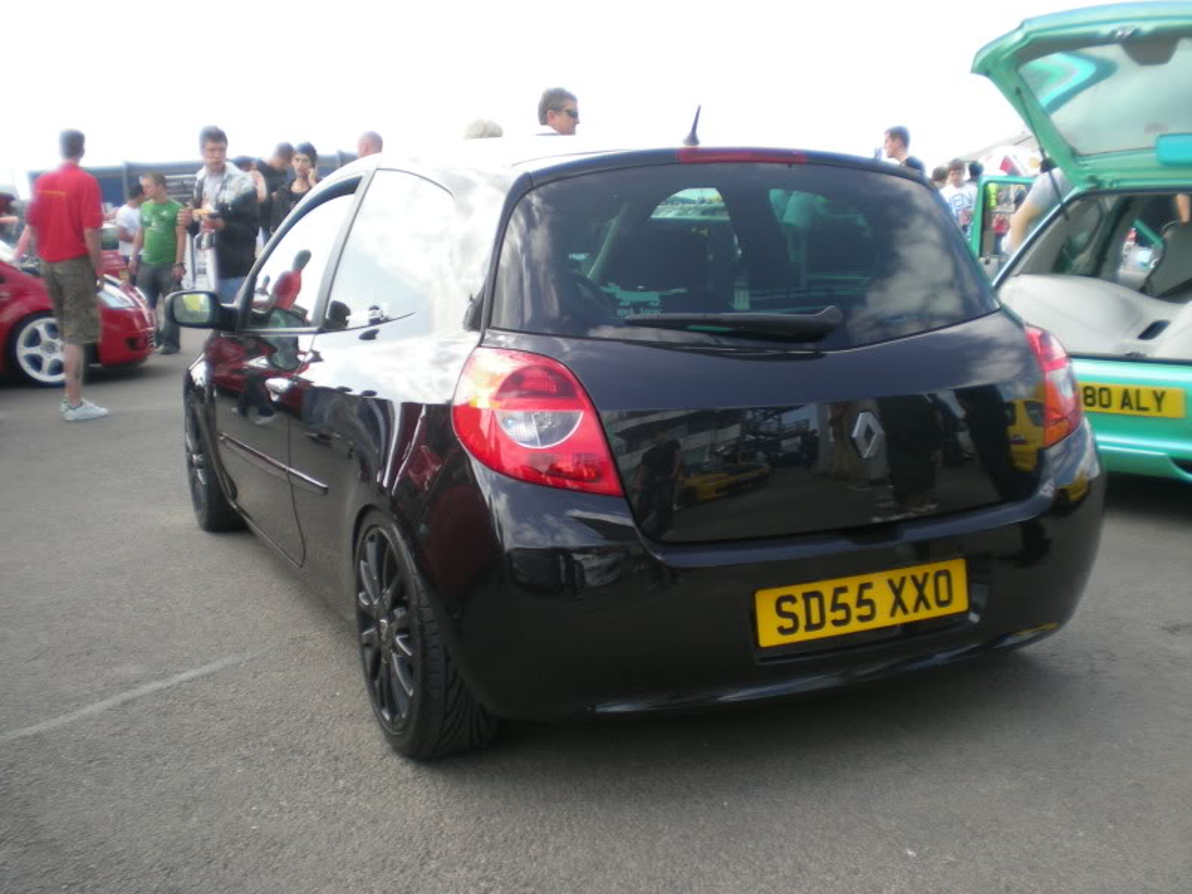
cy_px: 447
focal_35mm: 38
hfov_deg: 49.0
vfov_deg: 37.7
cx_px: 596
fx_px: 1309
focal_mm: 6.3
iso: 50
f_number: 3.1
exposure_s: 1/190
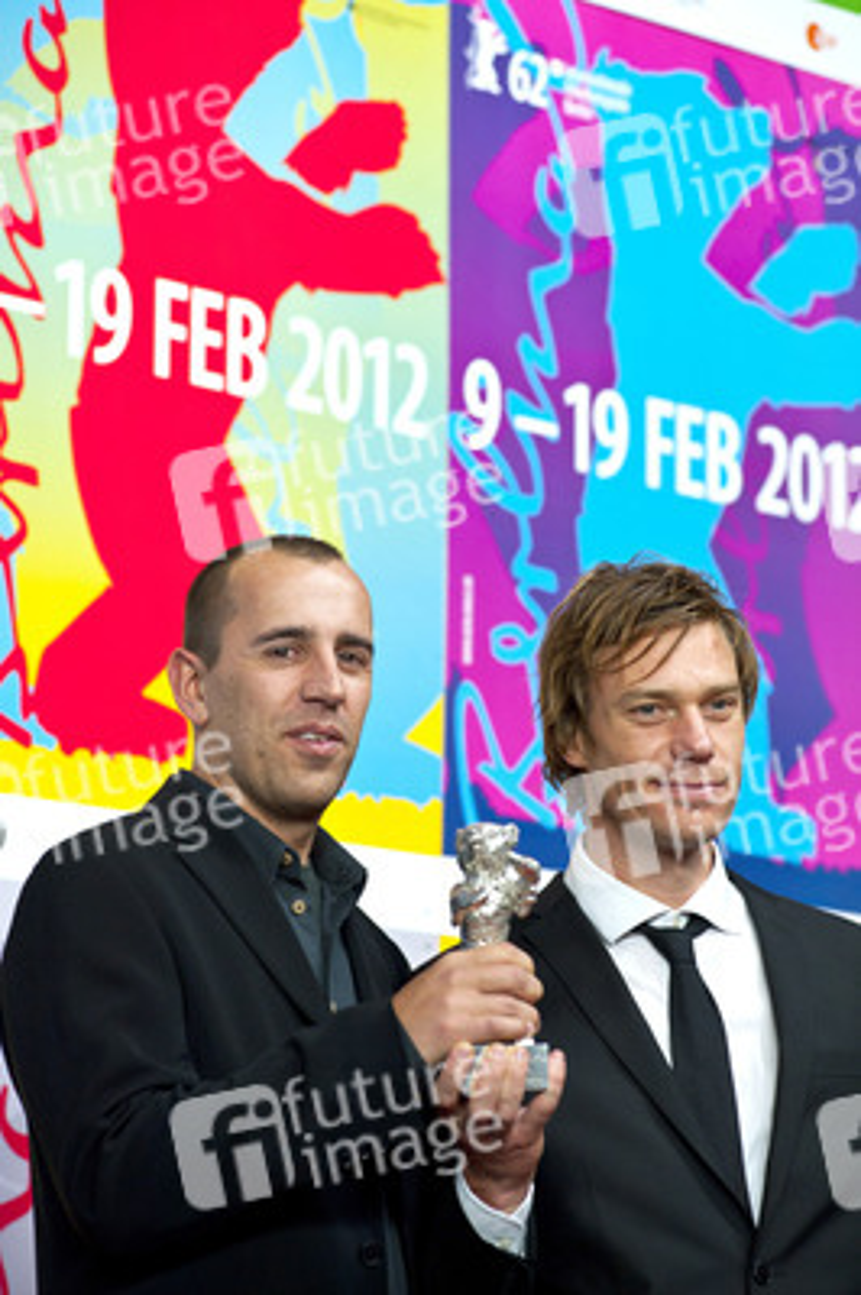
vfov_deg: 15.2
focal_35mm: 135
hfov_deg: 10.1
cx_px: 430
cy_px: 648
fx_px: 4851
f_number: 5
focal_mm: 135
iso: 1600
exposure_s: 1/200
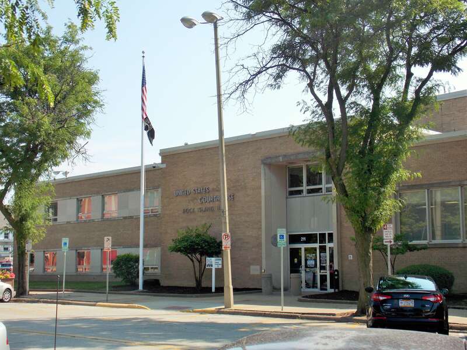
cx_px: 234
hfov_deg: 36.8
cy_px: 175
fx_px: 702
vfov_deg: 28.0
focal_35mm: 52
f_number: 3.9
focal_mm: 9.3
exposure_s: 1/500
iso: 80
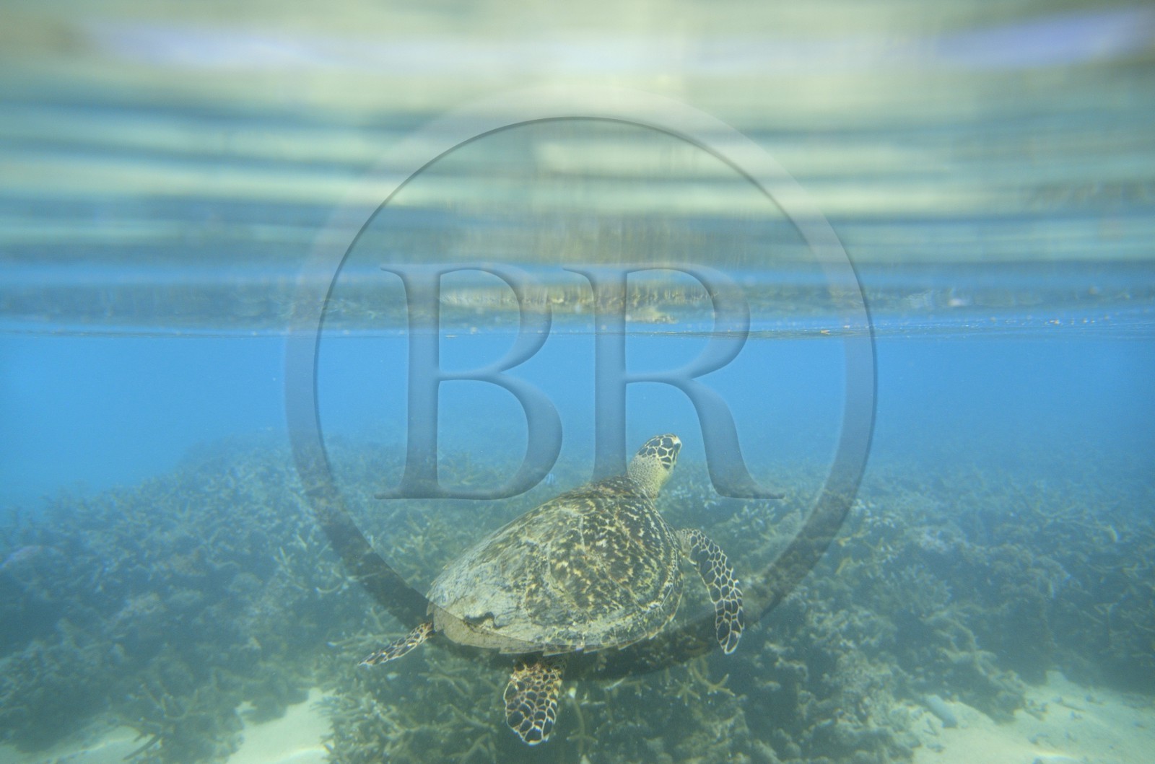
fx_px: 896
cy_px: 382
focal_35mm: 28
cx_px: 578
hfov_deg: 65.6
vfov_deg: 46.2
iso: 200
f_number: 5.6
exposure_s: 1/800
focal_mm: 18.5
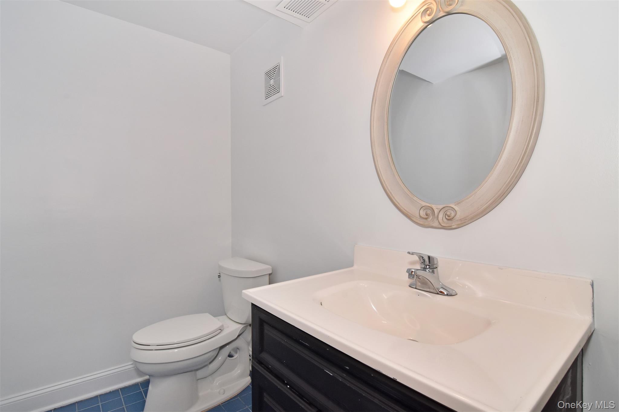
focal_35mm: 16
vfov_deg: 72.0
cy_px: 206
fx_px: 284
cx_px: 310
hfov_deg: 95.0
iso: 640
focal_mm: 11
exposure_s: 1/80
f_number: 11
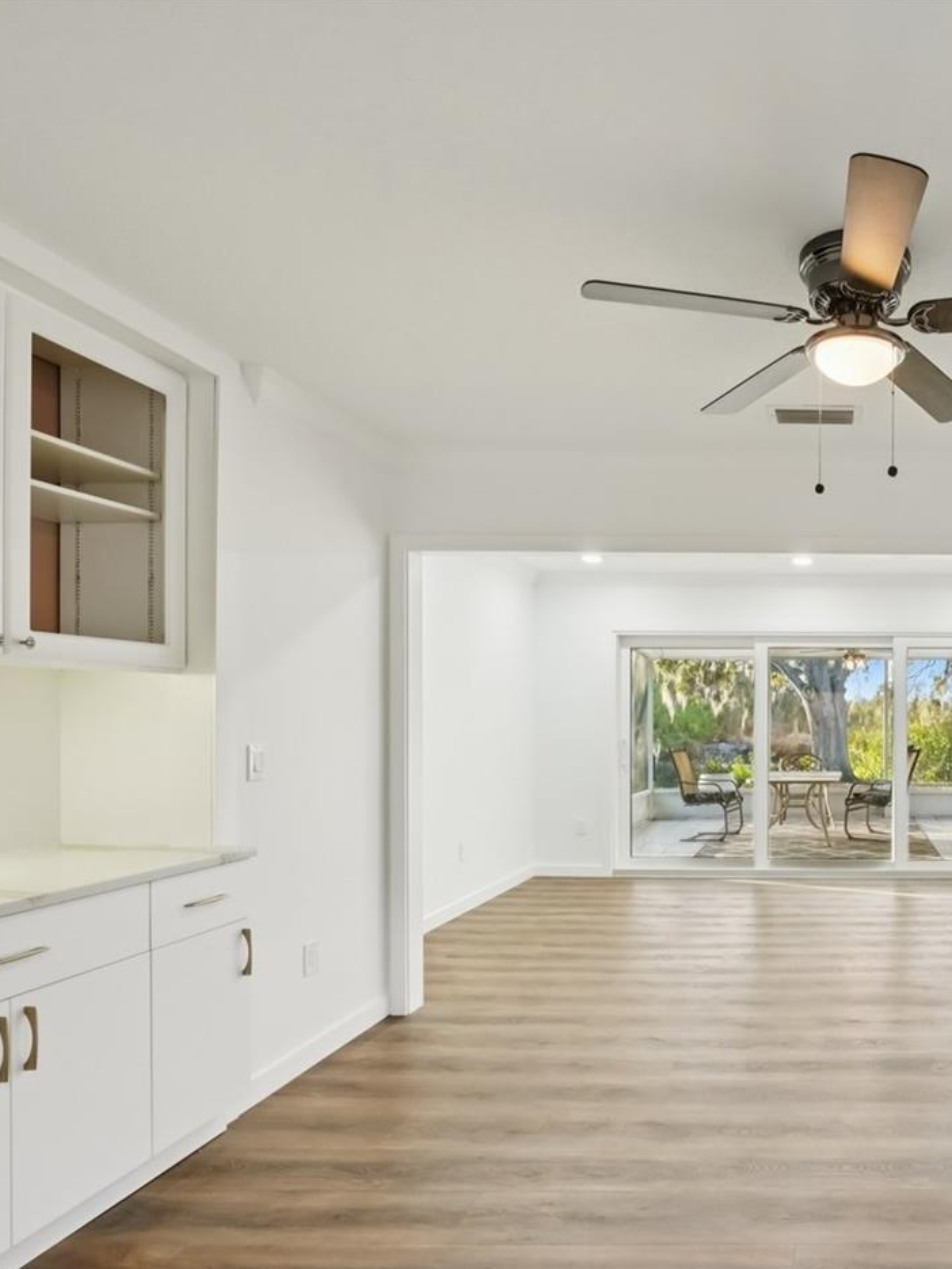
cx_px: 854
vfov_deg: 73.6
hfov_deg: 52.0
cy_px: 719
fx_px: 843
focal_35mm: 23
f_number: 8
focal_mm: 14
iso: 500
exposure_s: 1/20
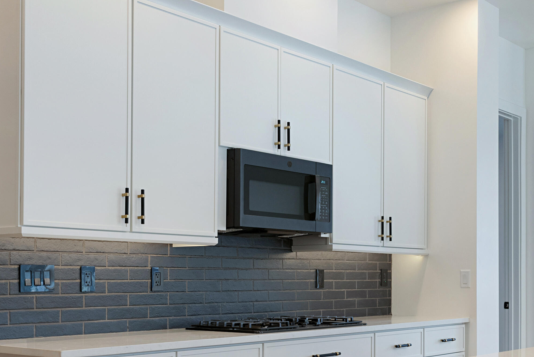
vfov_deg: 25.3
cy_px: 268
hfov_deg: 37.2
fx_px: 787
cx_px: 347
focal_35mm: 53
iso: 640
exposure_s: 1/13
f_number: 8
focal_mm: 35
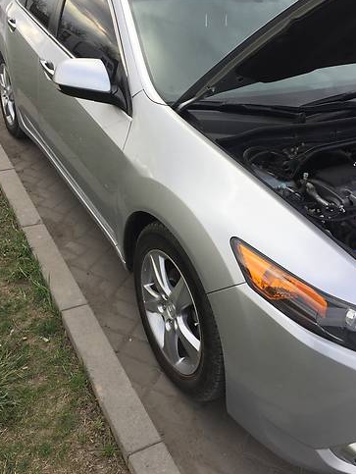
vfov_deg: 51.2
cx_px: 166
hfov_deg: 39.7
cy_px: 204
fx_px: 493
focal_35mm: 36
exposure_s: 1/706
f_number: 2.2
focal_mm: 4.2
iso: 32
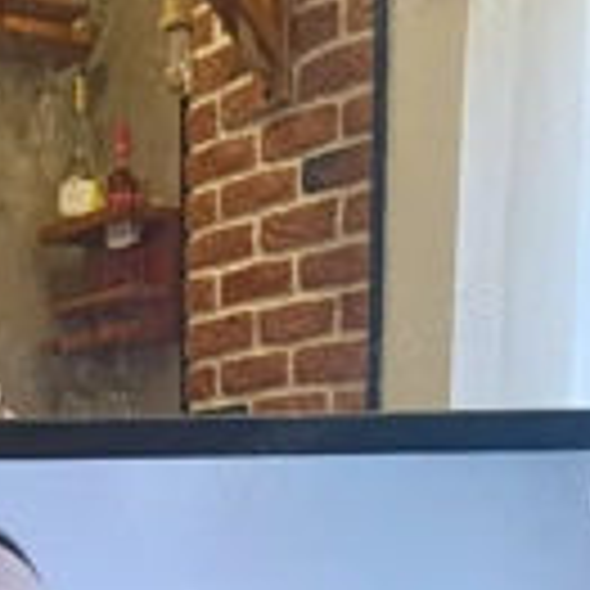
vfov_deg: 21.2
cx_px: 99
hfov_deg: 23.3
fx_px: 1408
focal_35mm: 73
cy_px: 788
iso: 200
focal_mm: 3.98
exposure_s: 1/33.3
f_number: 1.8
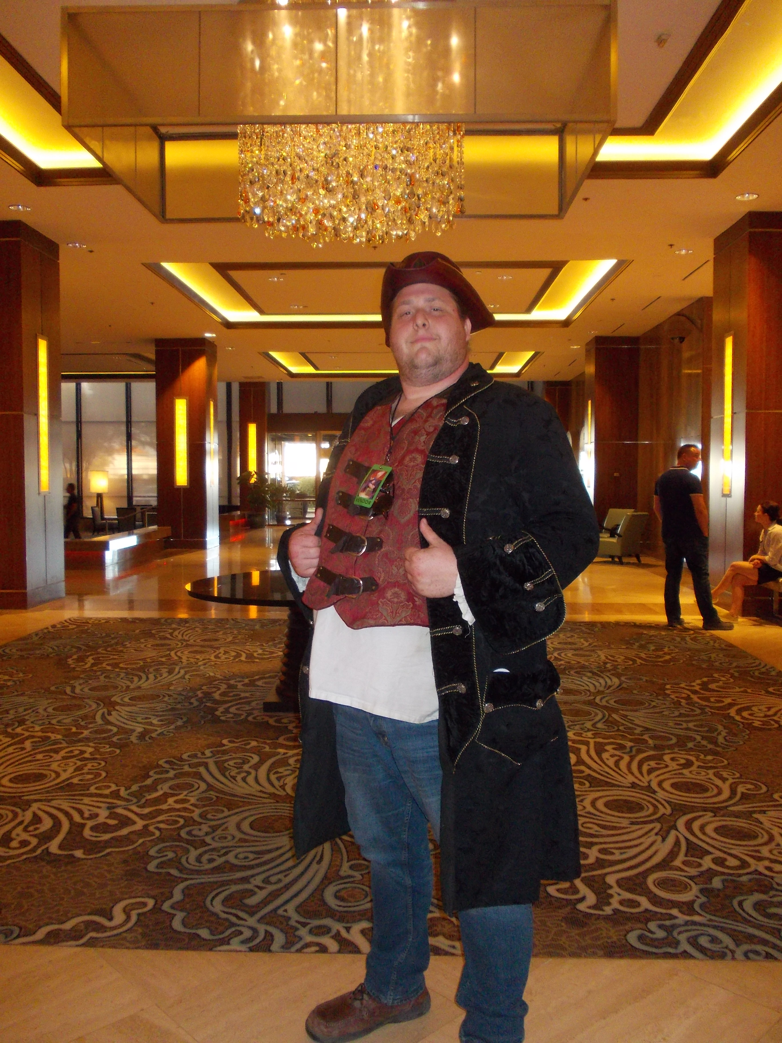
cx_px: 391
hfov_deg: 49.7
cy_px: 522
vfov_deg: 63.4
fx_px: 843
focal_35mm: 28
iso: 200
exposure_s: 1/25
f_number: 2.7
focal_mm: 4
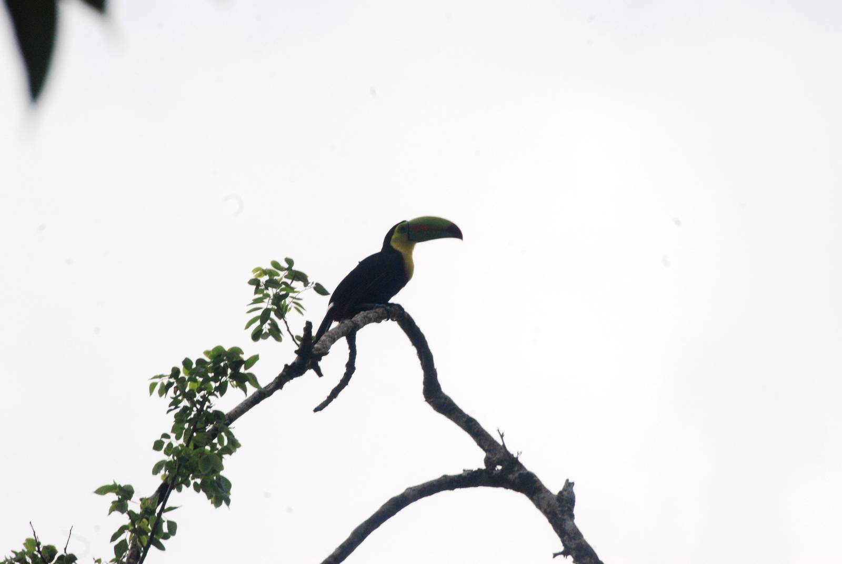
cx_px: 421
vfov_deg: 3.1
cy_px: 282
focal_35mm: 450
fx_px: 10537
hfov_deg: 4.6
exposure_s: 1/160
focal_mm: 300
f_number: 18
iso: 400
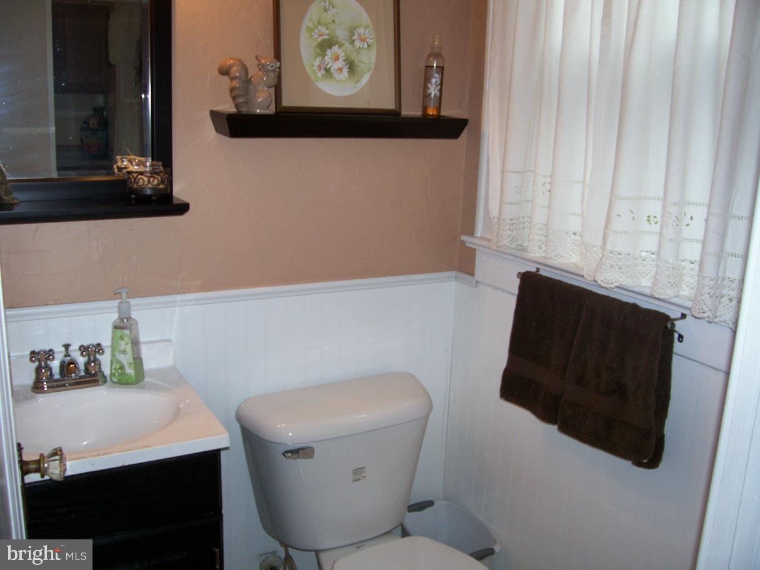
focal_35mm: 34
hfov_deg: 54.0
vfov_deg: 41.8
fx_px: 746
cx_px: 380
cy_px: 285
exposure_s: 1/64
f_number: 2.7
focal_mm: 5.6
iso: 80
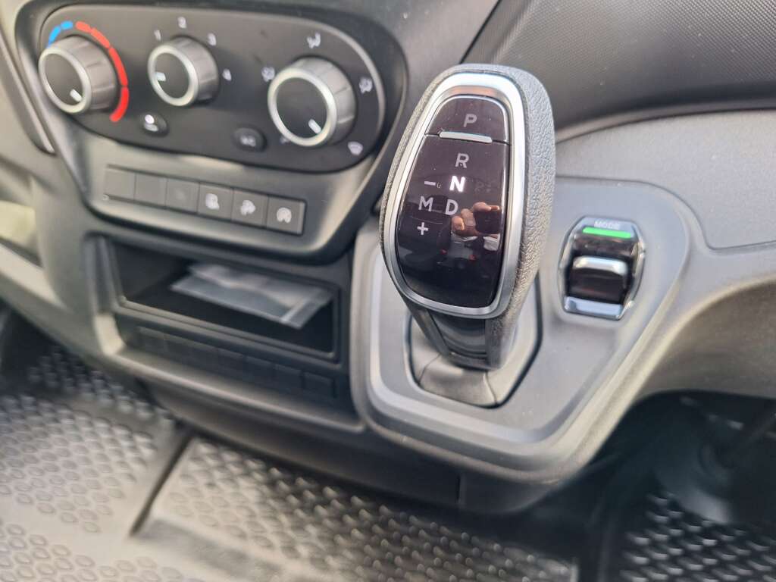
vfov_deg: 58.9
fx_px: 516
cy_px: 291
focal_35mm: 23
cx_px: 388
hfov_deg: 73.9
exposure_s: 1/50
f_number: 1.8
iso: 250
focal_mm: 5.54
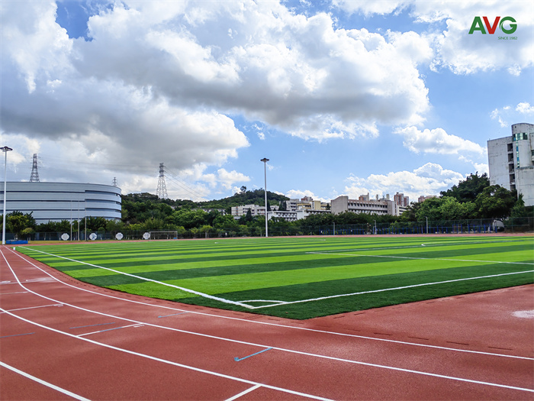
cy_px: 200
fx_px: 417
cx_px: 267
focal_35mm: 27
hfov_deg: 65.3
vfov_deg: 51.4
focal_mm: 5.54
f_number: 1.8
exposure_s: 1/8403
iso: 50
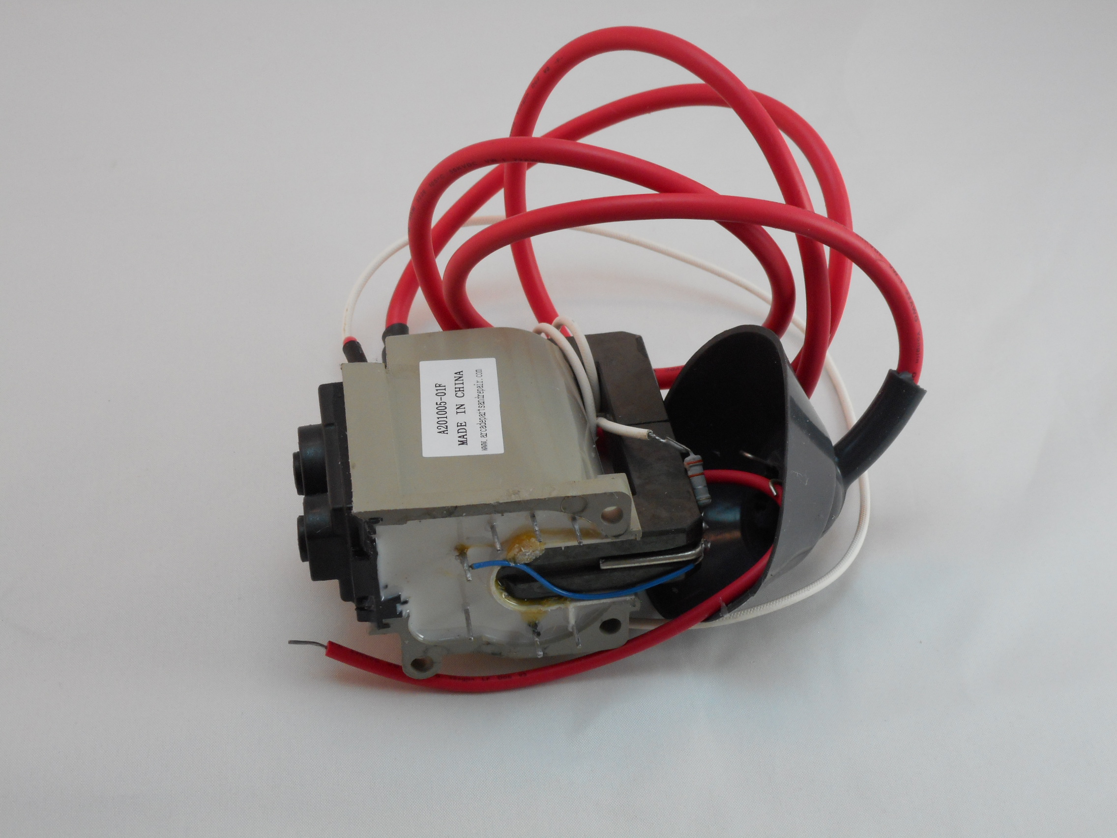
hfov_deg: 32.7
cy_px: 419
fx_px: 1904
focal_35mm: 59
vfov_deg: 24.8
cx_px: 558
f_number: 5.1
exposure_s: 1/30
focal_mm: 10.5
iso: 220
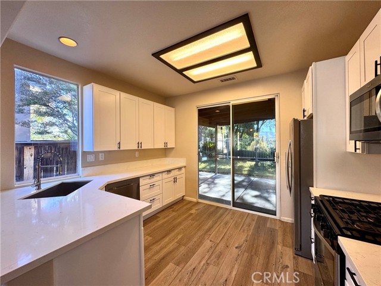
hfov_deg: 102.1
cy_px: 143
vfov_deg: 85.7
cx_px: 190
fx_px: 154
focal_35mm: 14
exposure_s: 1/120
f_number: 2.2
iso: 160
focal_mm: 2.22
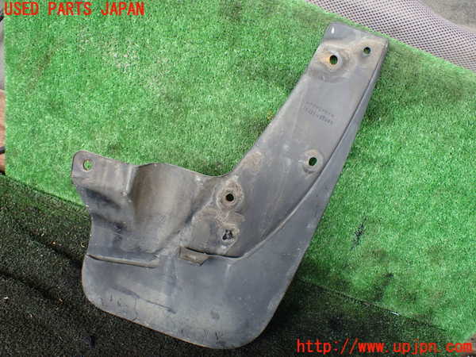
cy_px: 178
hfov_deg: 60.0
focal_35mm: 30
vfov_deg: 46.8
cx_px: 238
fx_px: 413
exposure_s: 1/125
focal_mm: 5.4
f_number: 2.3
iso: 125
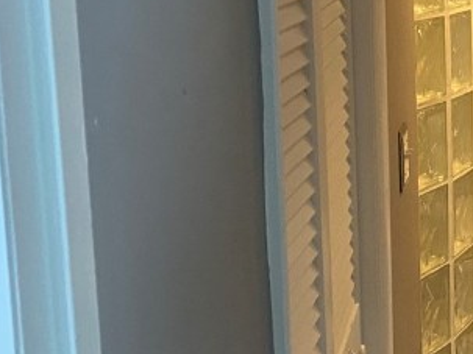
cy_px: 133
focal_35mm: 88
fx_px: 1202
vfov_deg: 16.7
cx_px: 774
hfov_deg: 18.7
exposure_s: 1/60
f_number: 1.8
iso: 200
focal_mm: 4.25
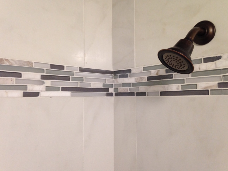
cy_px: 86
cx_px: 115
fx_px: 224
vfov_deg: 41.8
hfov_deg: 54.0
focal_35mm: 34
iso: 125
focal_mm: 4.12
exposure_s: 1/20
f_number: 2.4
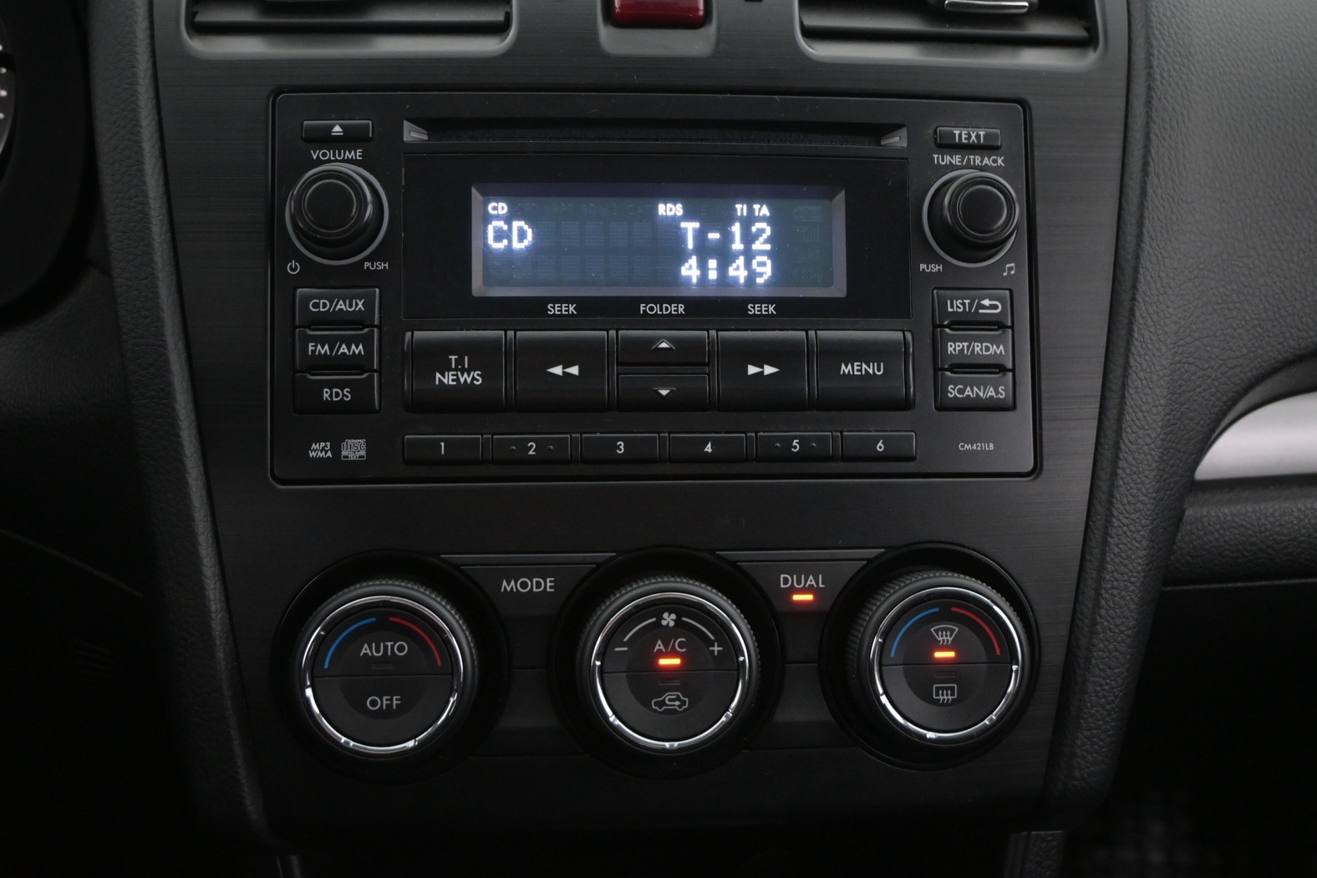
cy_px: 432
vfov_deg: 35.3
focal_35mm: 38
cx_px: 667
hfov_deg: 51.0
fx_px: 1382
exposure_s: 1/40
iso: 2800
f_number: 4.2
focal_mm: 24.5
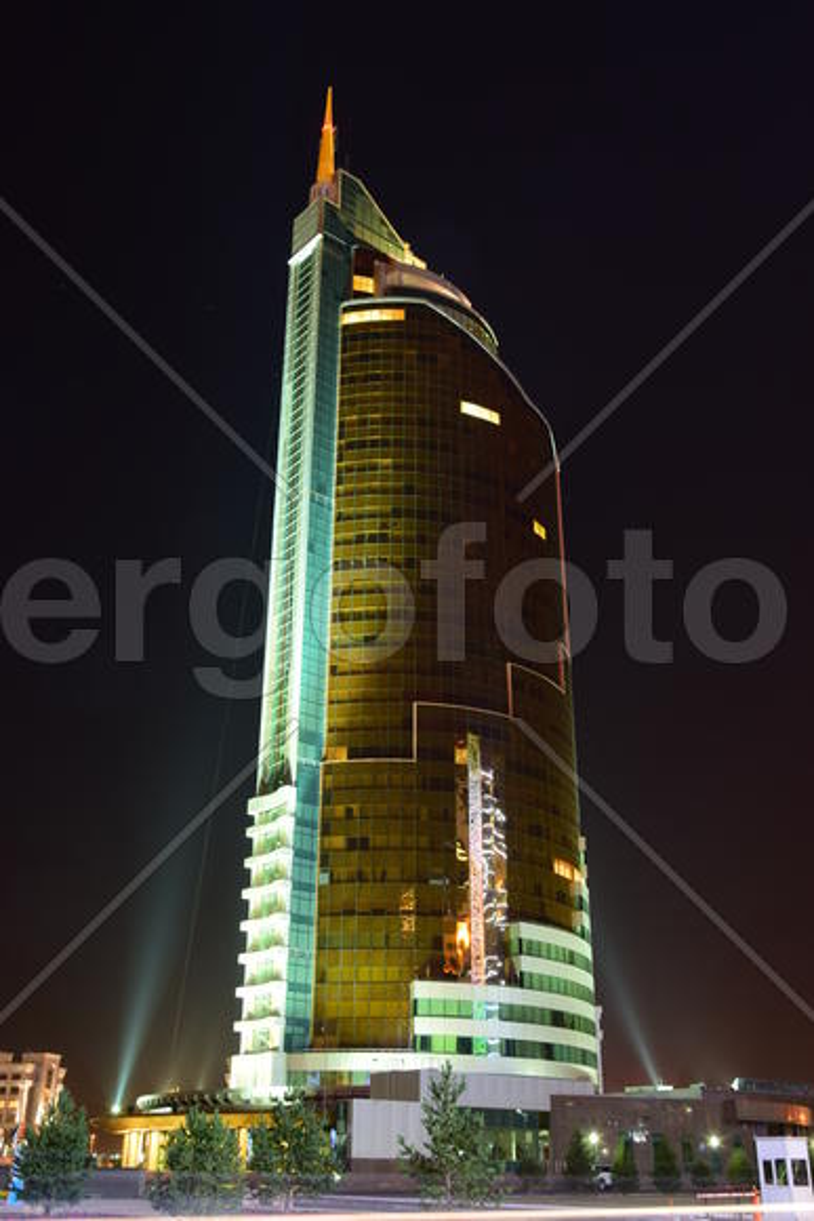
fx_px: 1118
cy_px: 610
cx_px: 407
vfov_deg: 57.2
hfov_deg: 40.0
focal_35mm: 33
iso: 100
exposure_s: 20
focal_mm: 22
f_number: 8
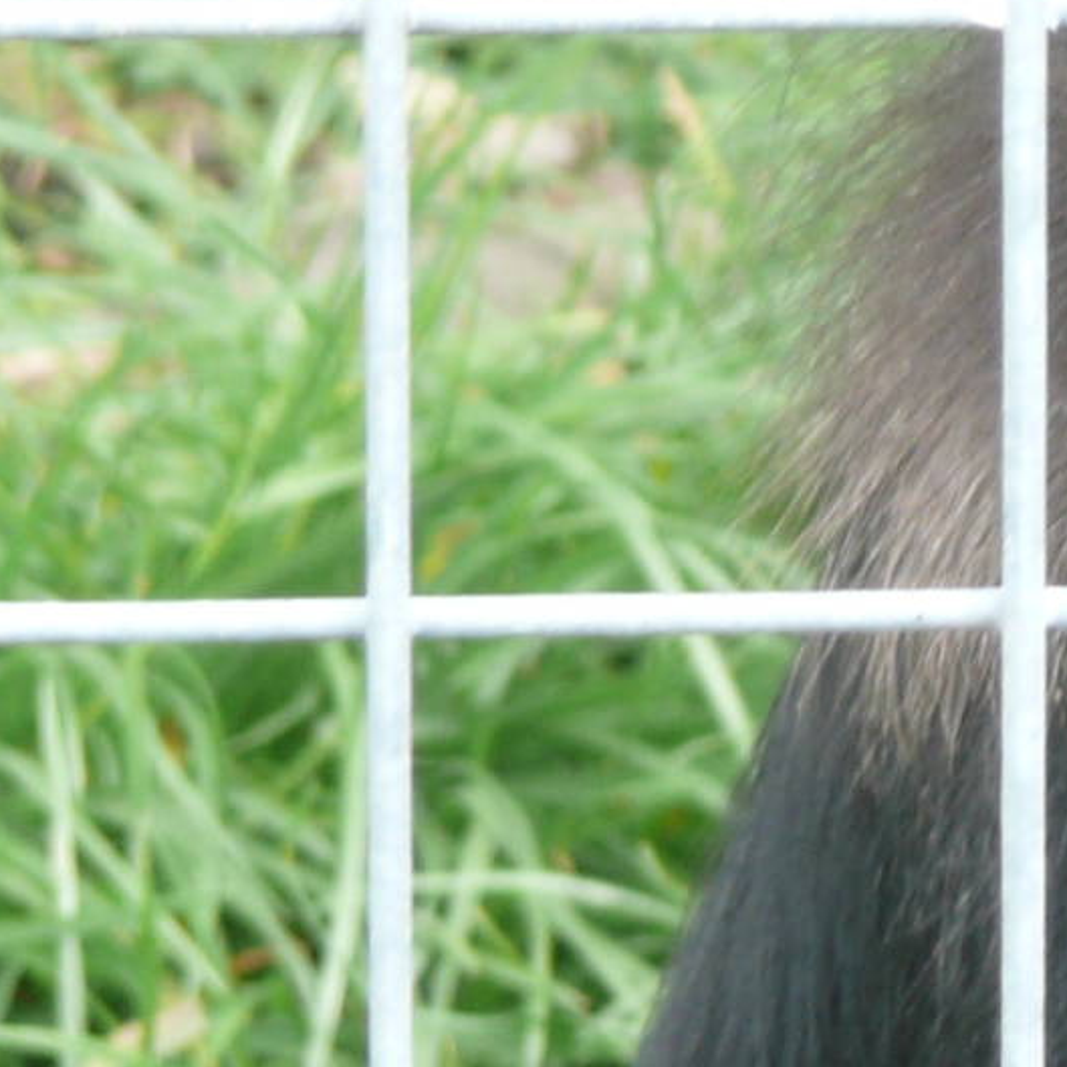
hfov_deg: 1.9
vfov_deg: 1.9
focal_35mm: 906
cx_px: 1543
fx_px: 31595
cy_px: 438
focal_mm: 37.5
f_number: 4.9
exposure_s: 1/50
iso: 100
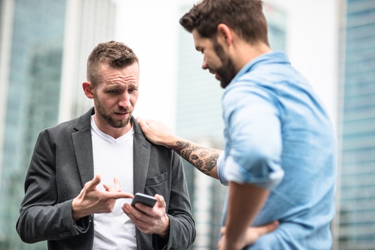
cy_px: 125
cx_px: 188
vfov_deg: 16.1
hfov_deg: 23.9
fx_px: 885
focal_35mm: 85
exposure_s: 1/1600
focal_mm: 85
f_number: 1.8
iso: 100
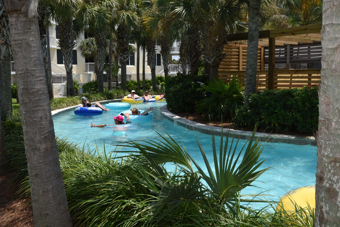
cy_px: 114
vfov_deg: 36.9
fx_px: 340
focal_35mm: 36
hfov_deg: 53.1
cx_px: 170
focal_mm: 24
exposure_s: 1/200
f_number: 10
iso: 140
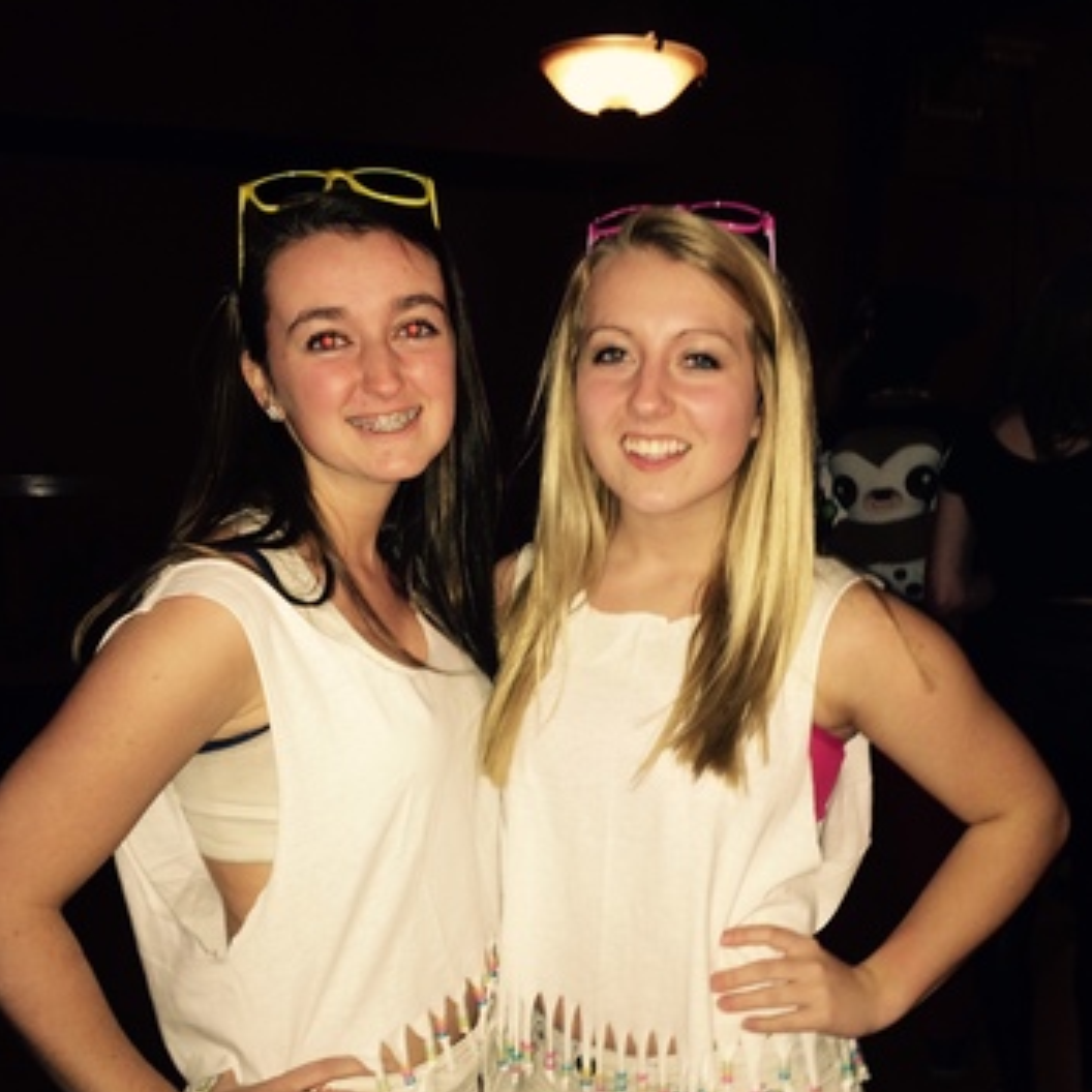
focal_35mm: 35
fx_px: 1249
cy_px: 723
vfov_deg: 46.5
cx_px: 552
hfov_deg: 47.2
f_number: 2.2
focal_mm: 4.15
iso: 80
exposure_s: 1/16
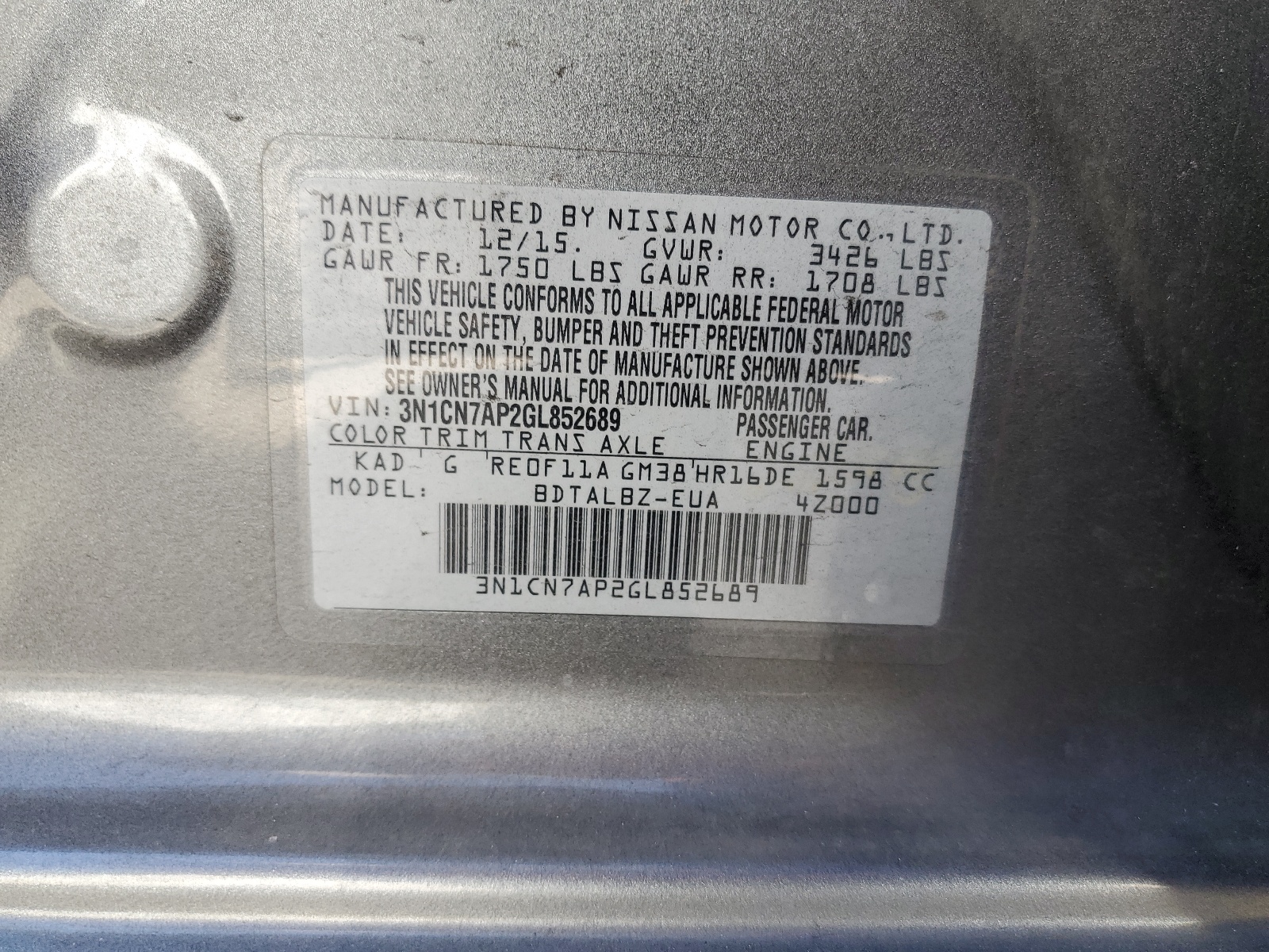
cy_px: 476
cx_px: 634
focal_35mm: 26
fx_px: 953
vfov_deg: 53.1
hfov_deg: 67.3
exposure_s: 1/143
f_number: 1.5
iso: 50
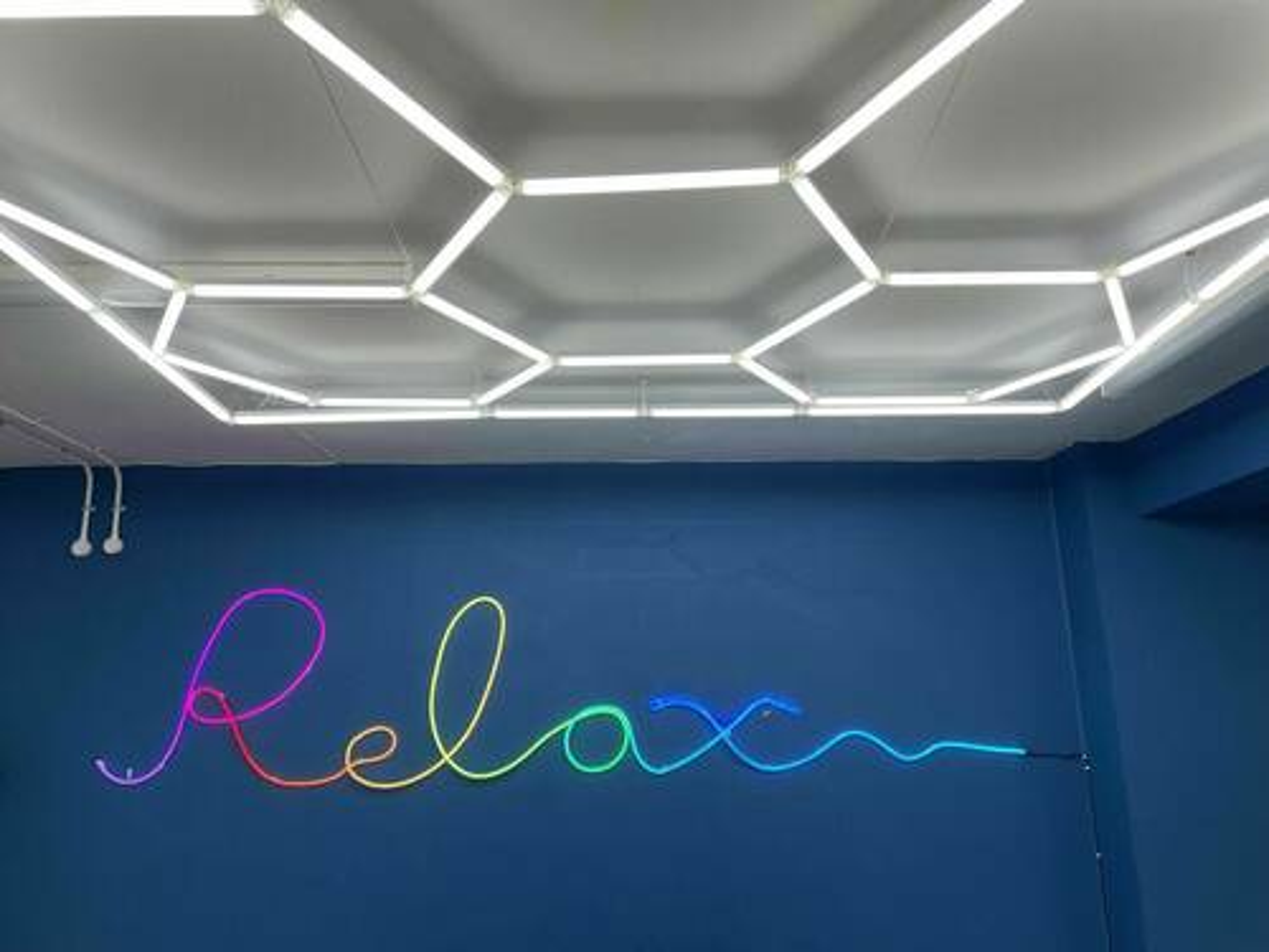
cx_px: 634
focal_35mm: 26
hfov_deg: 67.3
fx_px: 953
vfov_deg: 53.1
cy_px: 476
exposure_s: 1/120
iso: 32
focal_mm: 4.2
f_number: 1.6
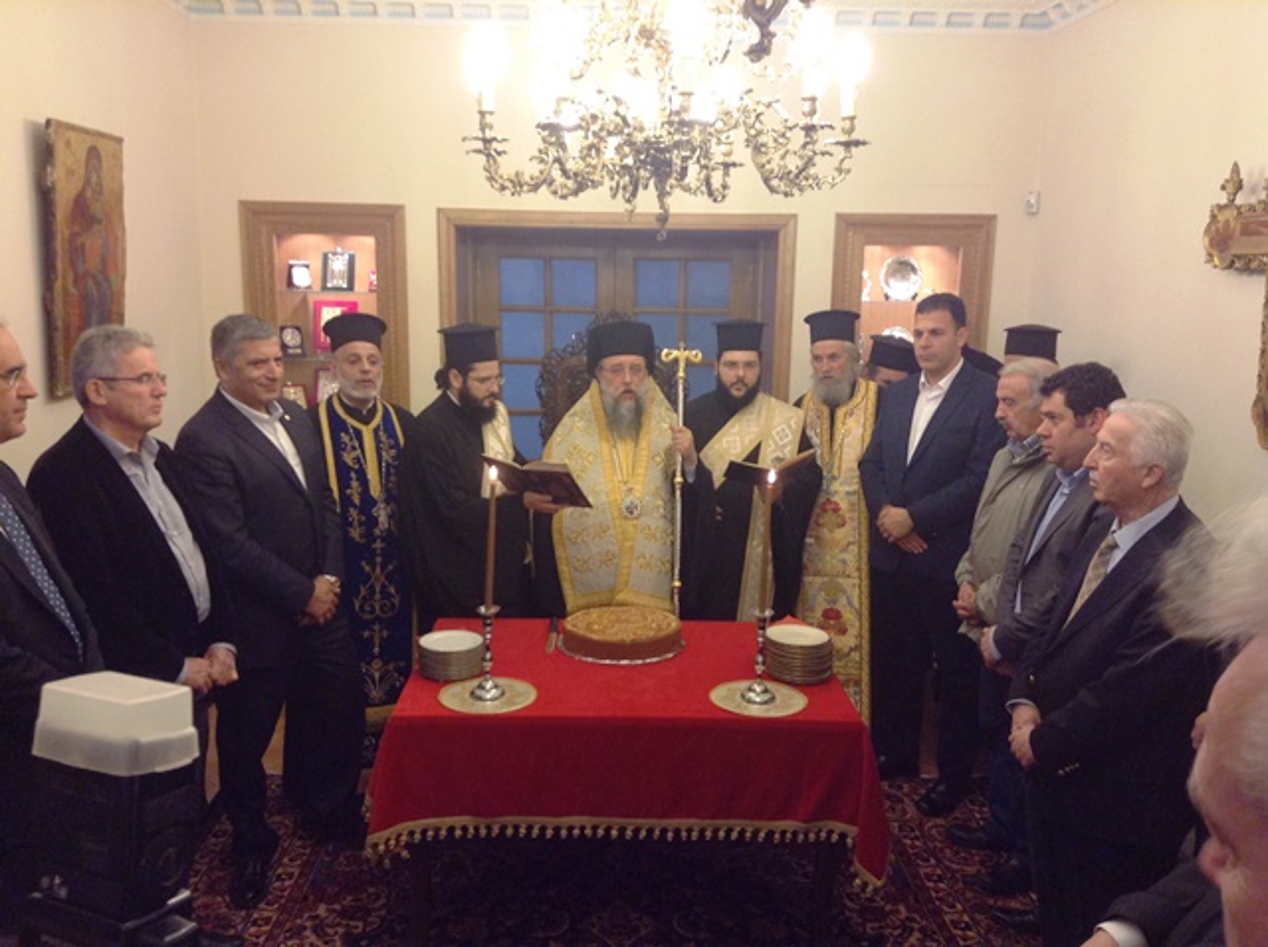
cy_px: 474
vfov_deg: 42.8
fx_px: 1207
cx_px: 634
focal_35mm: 33
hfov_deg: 55.4
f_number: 2.4
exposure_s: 1/25
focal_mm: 3.3
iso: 100
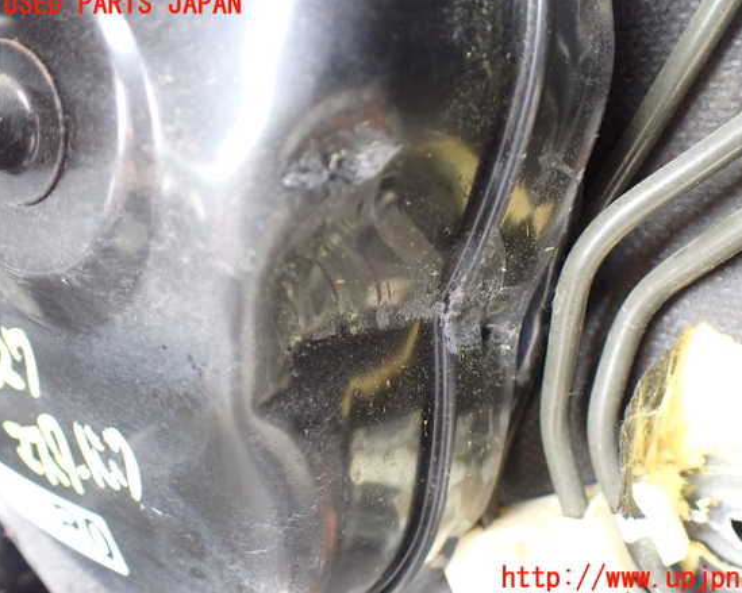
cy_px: 292
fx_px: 703
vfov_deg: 45.8
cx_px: 401
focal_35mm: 32
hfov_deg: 55.6
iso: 800
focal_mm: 5.4
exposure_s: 1/80
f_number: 2.3
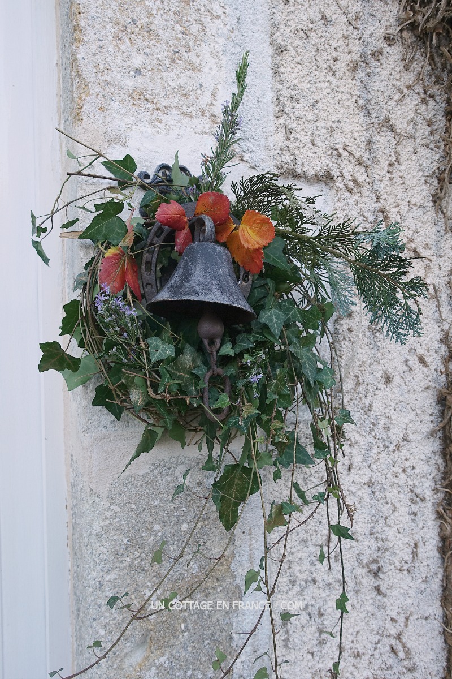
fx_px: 452
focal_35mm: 24
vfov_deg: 73.7
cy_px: 340
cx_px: 226
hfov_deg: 53.1
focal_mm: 8.8
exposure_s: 1/80
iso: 125
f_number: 3.5
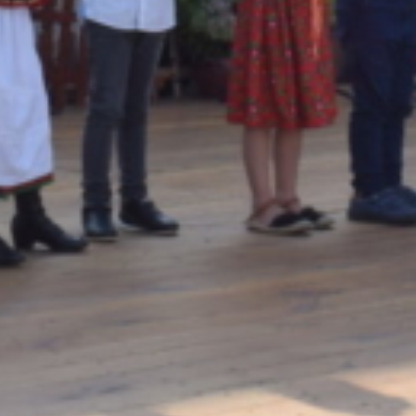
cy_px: -200
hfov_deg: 10.3
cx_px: 150
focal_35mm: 169
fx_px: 2299
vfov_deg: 10.0
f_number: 9
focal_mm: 27
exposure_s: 1/320
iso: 200
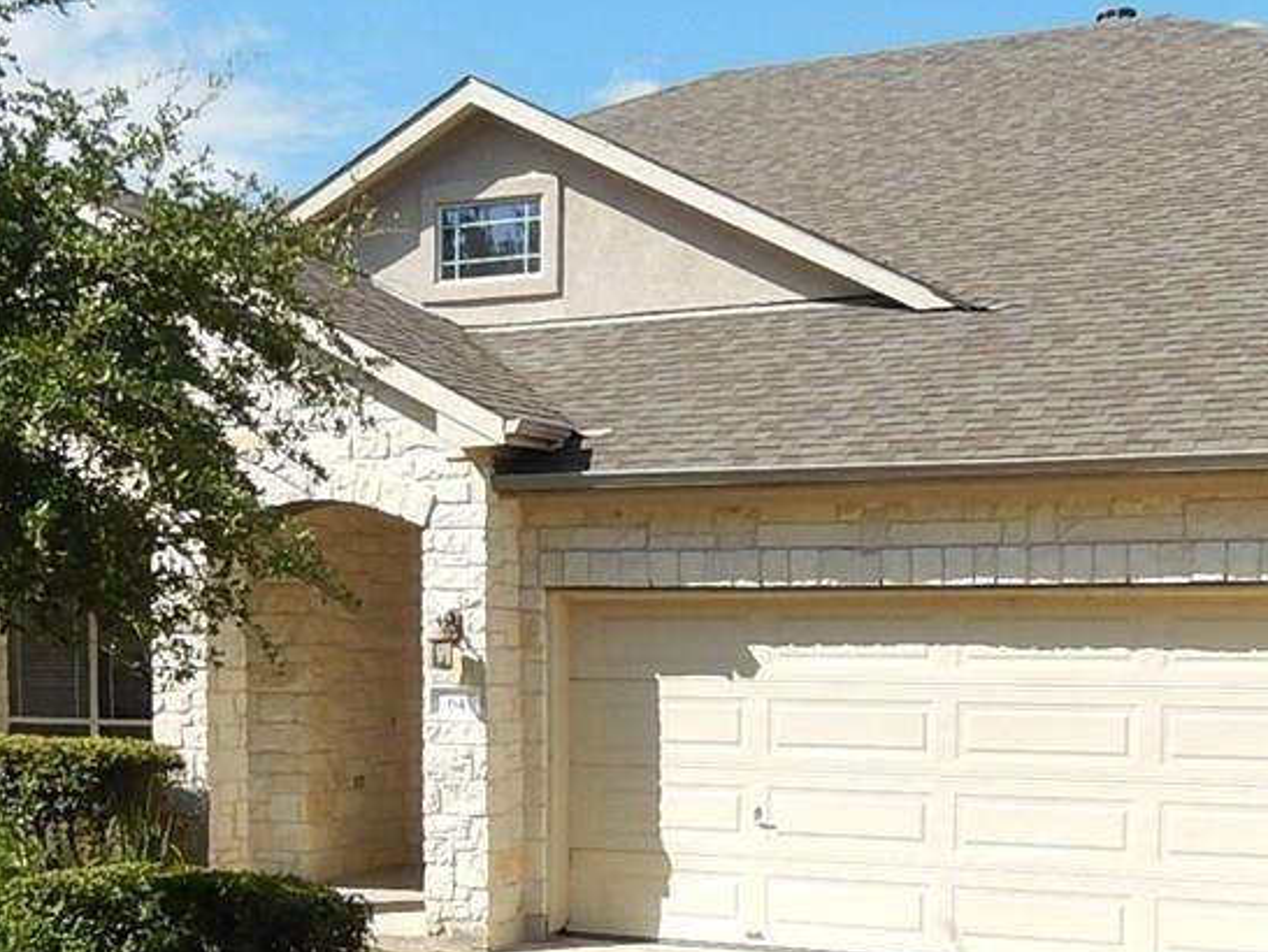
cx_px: 513
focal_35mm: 60
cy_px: 829
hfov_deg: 32.1
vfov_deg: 23.9
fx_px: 2199
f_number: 7.6
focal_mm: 5.7
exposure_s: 1/800
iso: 400
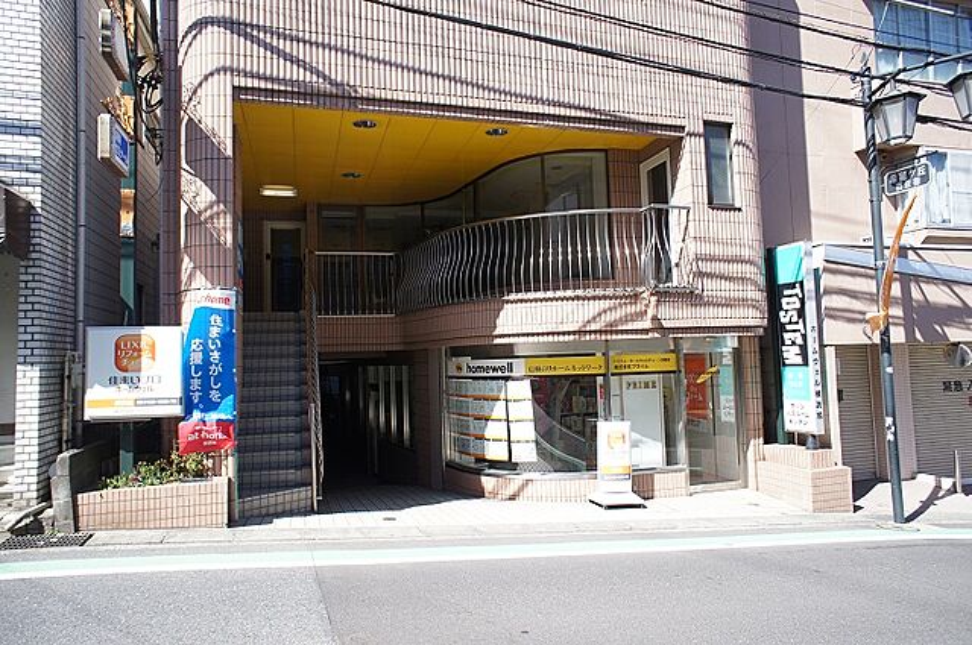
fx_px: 647
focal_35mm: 24
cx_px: 486
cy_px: 322
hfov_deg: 73.8
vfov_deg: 53.0
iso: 200
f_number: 7.1
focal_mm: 16
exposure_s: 1/200
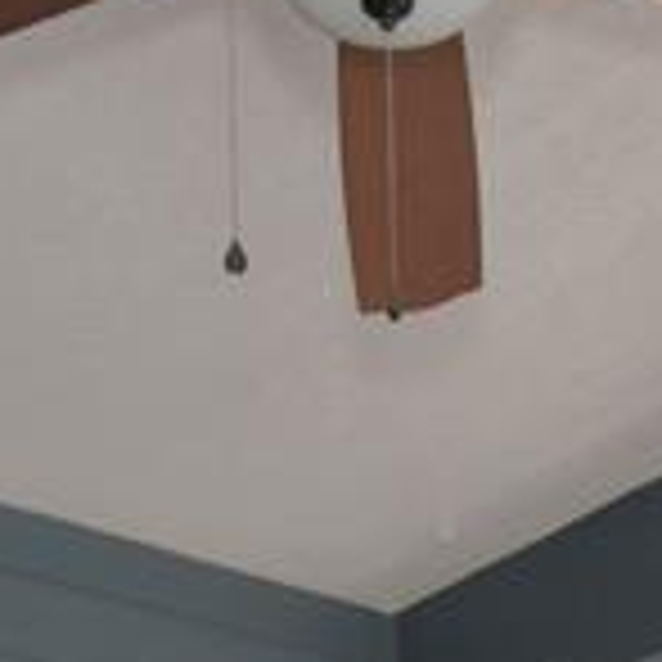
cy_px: 1401
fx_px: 2055
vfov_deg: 14.5
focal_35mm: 95
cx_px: 536
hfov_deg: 18.1
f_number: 13
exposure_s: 1/160
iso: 500
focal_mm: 16
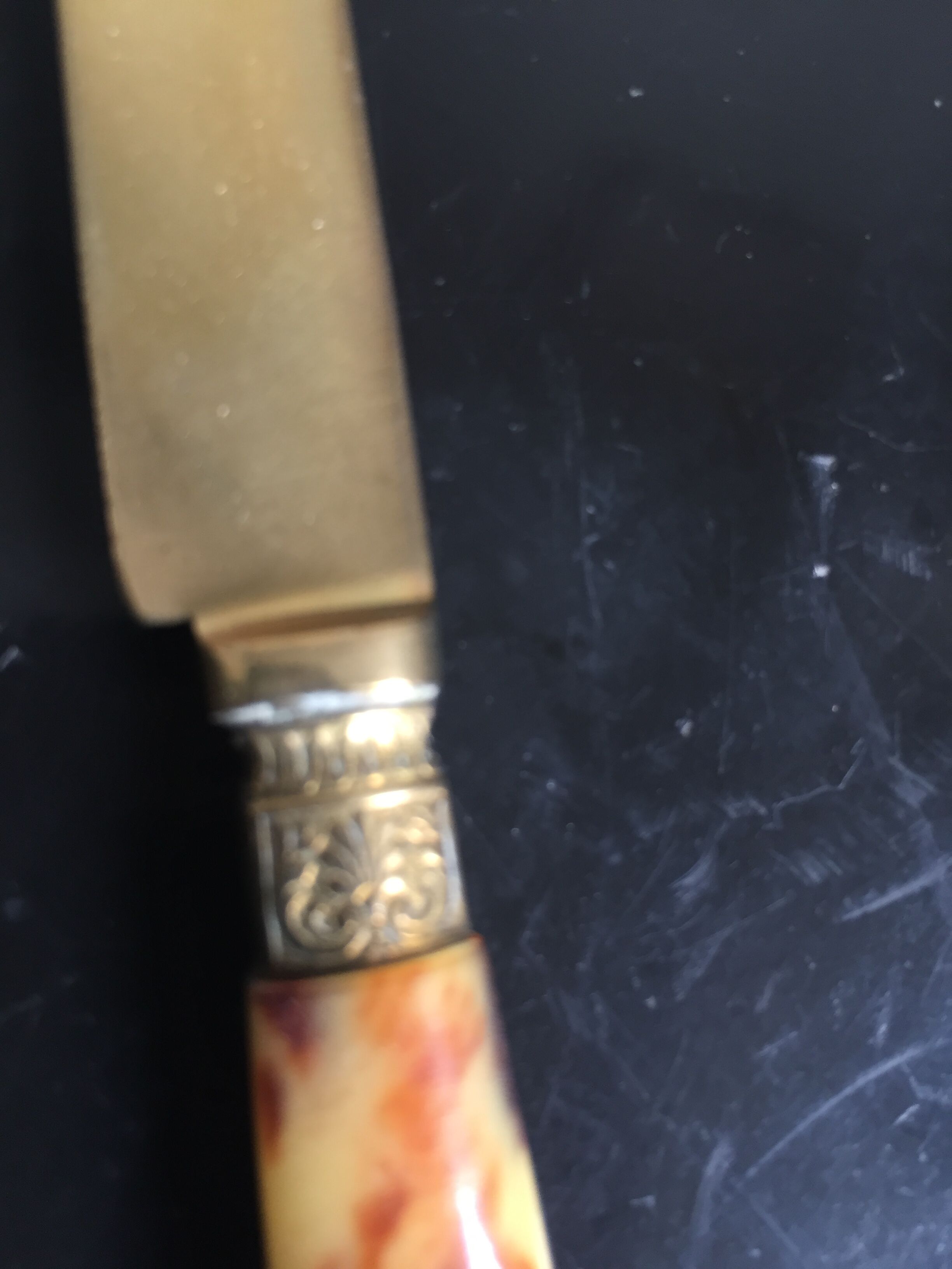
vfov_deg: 61.7
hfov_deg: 48.2
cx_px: 476
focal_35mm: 29
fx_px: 1063
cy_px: 634
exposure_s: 1/30
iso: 64
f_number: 2.2
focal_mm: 4.15
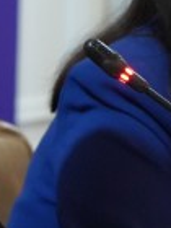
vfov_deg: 5.7
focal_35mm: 346
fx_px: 2279
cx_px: -116
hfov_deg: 4.3
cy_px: 119
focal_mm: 70
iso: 8000
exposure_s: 1/160
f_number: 4
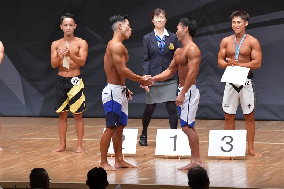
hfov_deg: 8.1
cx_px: 142
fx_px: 2011
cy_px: 94
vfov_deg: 5.4
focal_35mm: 255
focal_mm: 170
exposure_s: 1/400
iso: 8000
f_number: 5.6
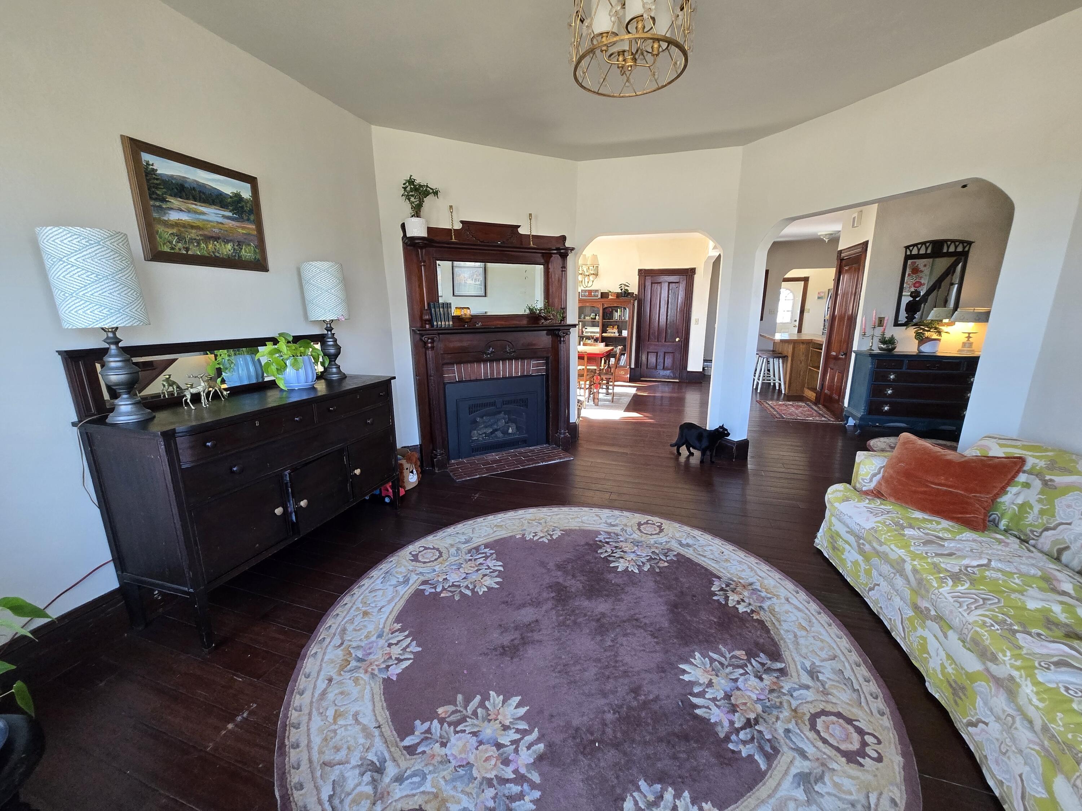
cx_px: 541
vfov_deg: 89.9
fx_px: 406
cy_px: 406
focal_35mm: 13
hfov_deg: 106.2
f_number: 2.2
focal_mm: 1.7
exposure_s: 1/60
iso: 200
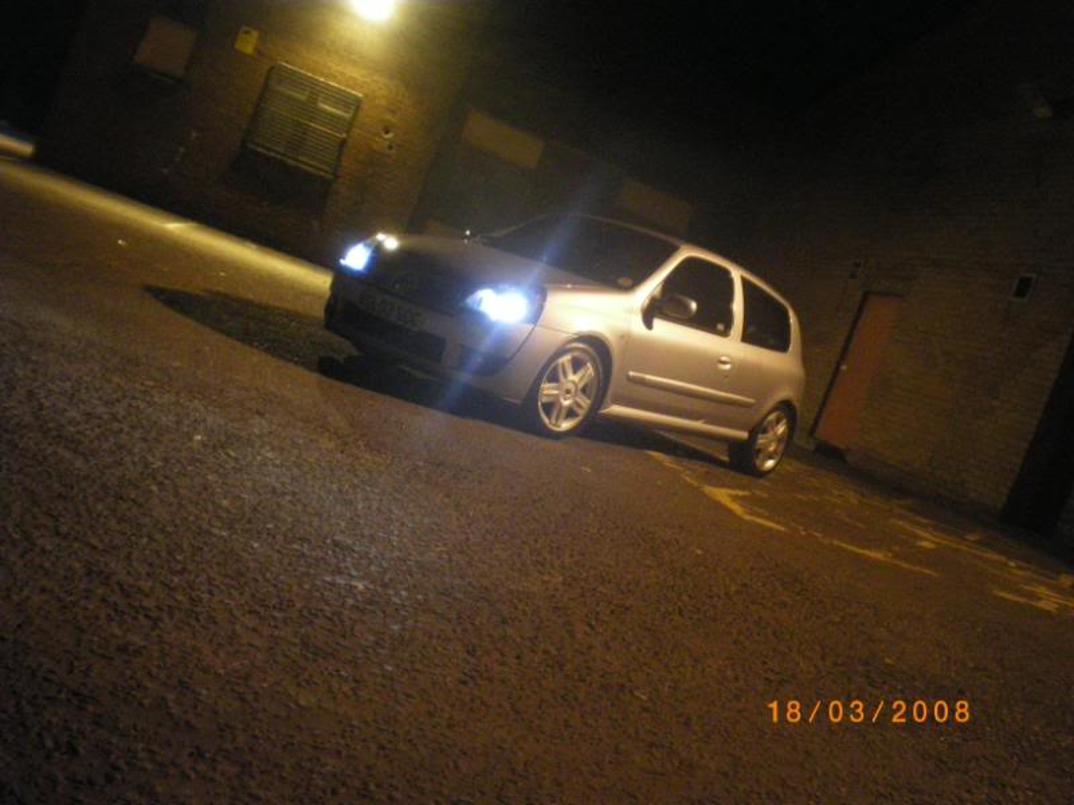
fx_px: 1117
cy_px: 402
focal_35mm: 36
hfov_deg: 51.4
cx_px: 537
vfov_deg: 39.7
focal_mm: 6.3
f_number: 3.1
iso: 800
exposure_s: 1/30
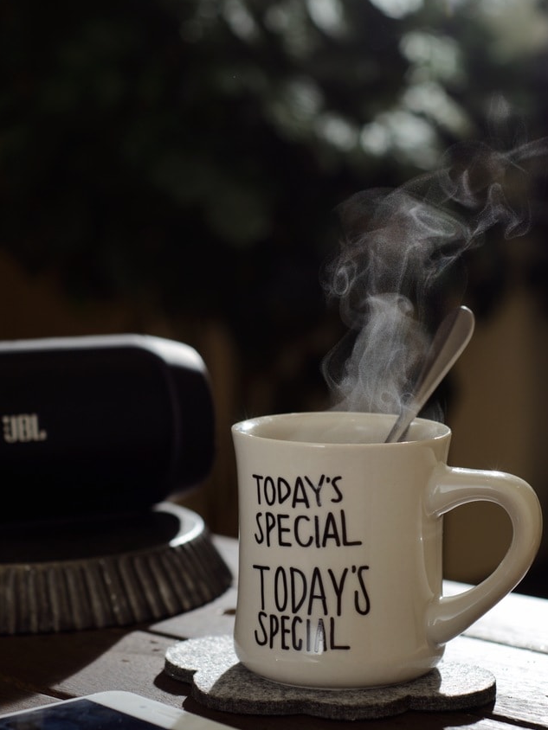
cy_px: 377
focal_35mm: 82
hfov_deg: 18.0
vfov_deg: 23.8
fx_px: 1731
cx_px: 276
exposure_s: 1/200
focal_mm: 50
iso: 100
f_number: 4
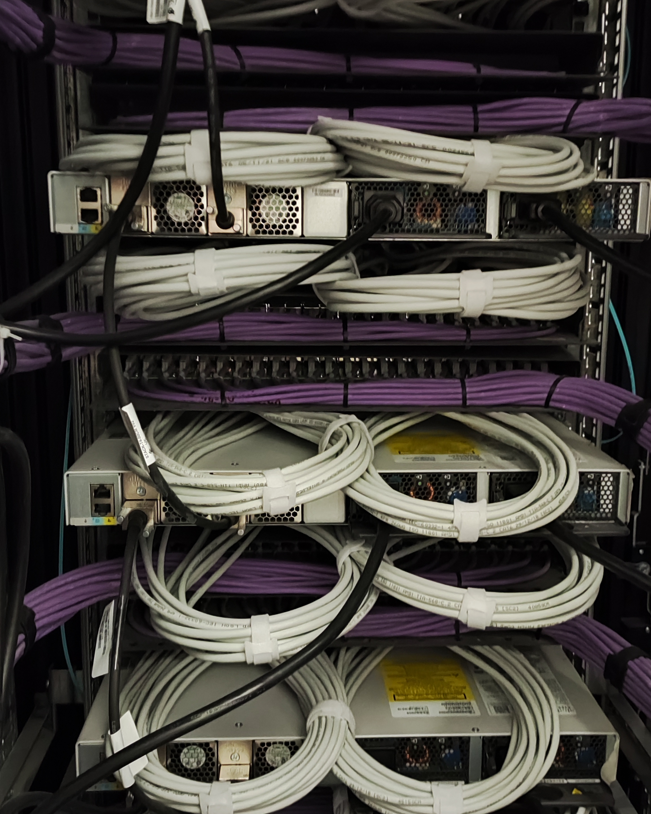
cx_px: 330
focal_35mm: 39
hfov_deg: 38.2
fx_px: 939
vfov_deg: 46.8
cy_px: 416
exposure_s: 1/13
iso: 879
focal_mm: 4.71
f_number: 1.79
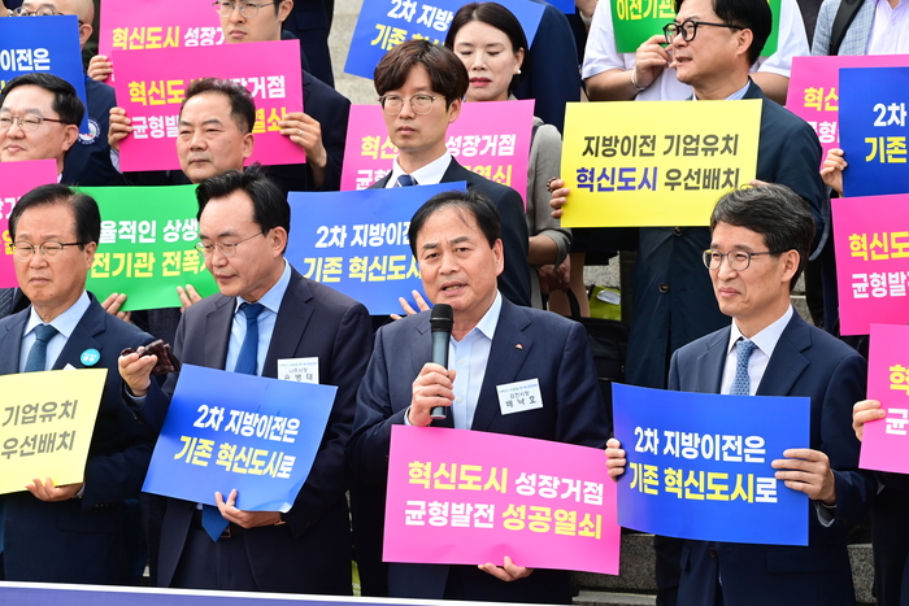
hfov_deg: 10.8
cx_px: 454
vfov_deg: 7.2
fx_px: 4798
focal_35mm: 190
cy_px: 303
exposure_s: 1/400
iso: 1000
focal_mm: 190
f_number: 10
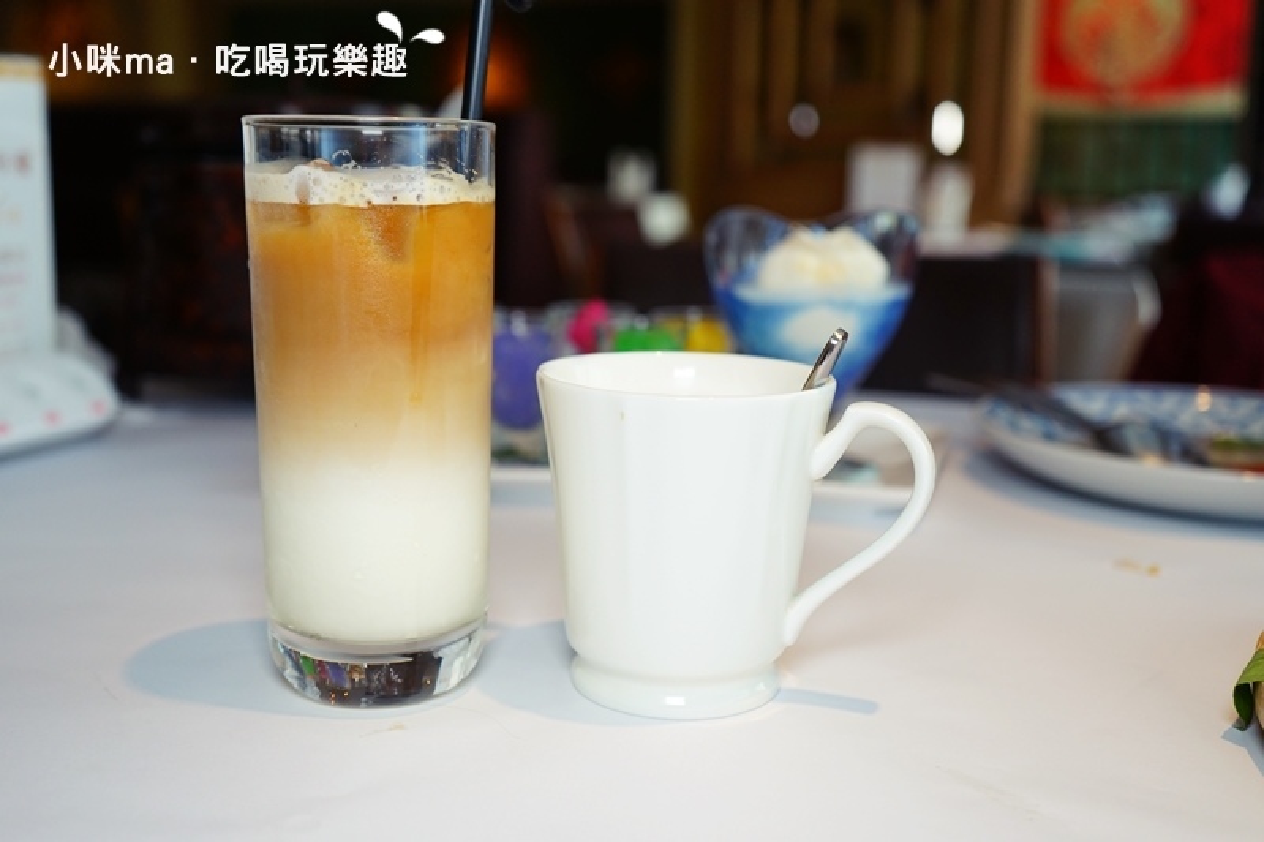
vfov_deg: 35.9
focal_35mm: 37
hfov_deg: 51.9
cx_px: 632
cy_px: 421
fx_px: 1299
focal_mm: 37
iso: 500
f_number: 4
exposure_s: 1/60
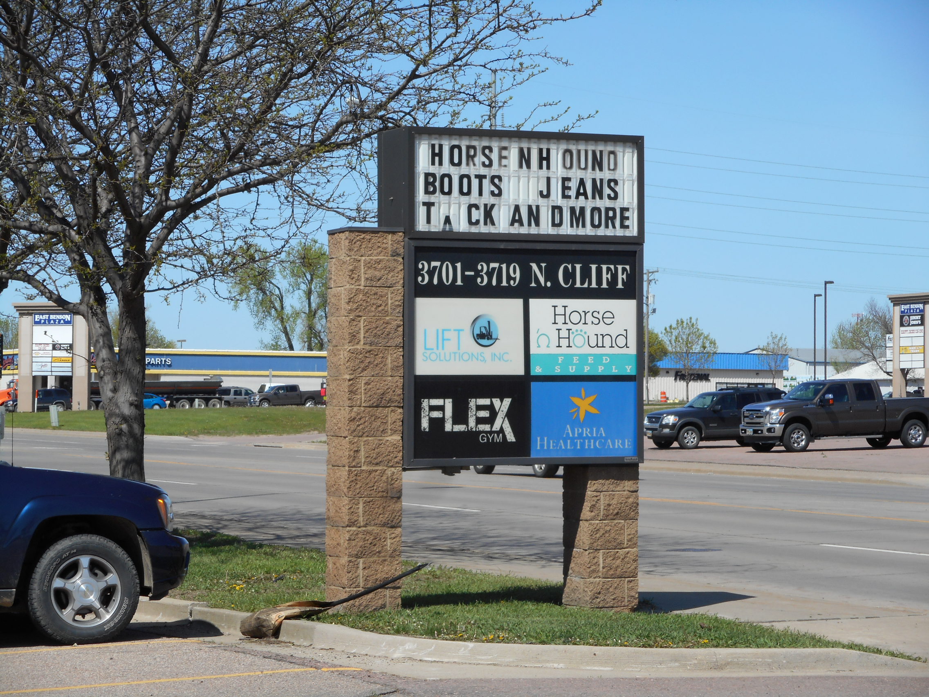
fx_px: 2737
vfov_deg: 14.5
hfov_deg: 19.3
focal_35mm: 102
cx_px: 464
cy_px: 348
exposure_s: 1/400
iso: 80
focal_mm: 18.2
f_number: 5.8
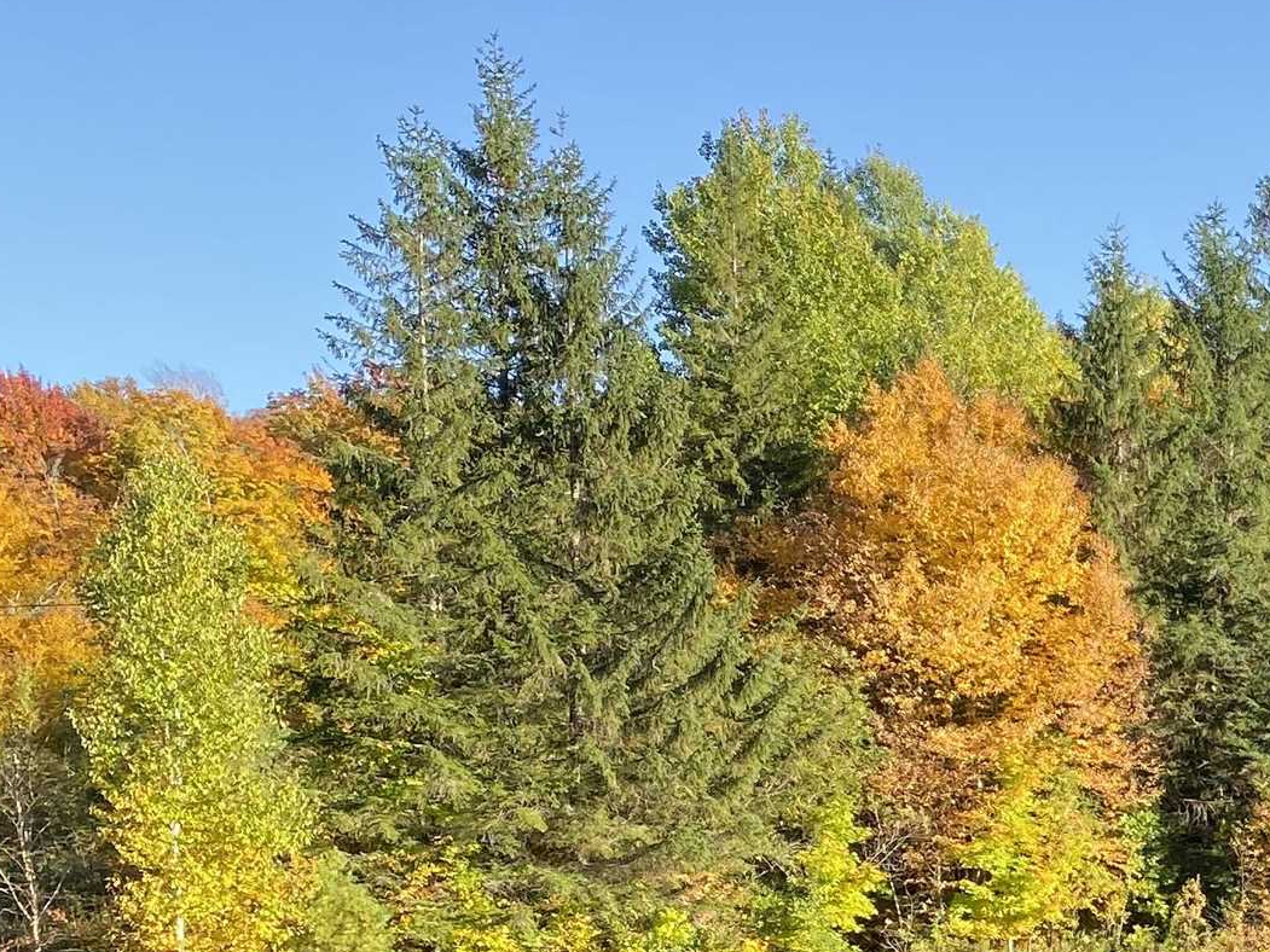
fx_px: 2788
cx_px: 1691
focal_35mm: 76
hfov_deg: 22.7
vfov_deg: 18.9
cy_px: 950
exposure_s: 1/720
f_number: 1.8
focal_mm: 4.25
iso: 32
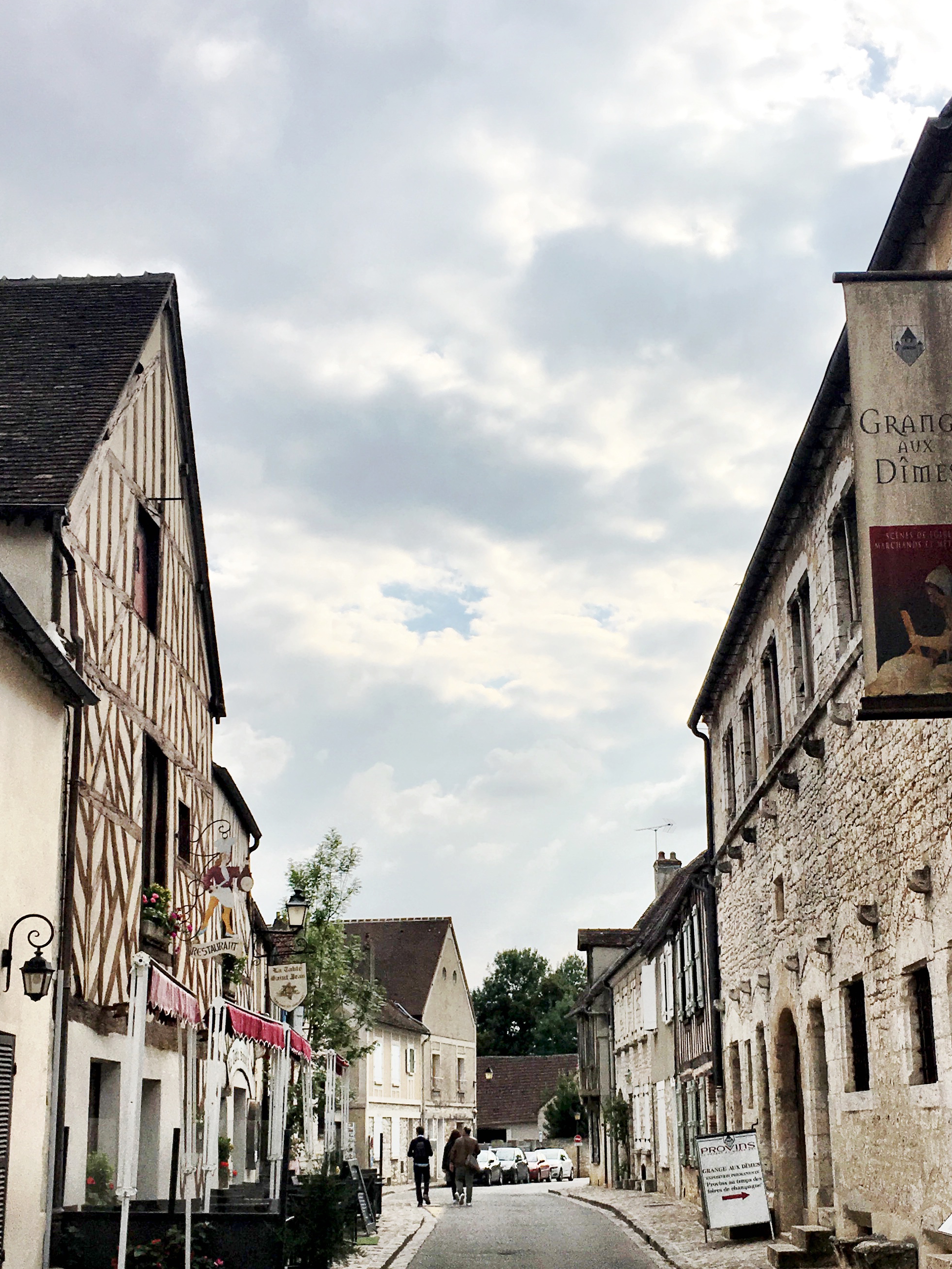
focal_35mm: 45
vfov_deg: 41.8
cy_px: 793
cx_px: 580
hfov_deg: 32.1
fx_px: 1650
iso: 25
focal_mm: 4.15
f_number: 2.2
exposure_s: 1/3077
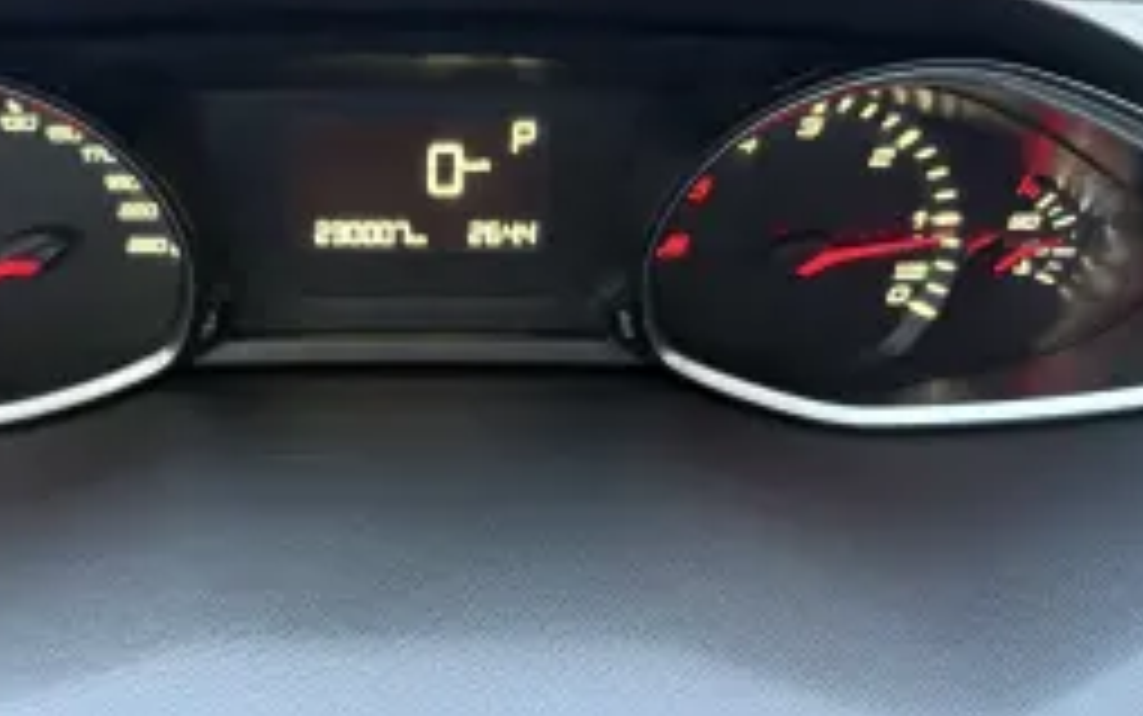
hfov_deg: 49.7
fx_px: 1215
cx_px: 410
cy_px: 459
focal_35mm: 39
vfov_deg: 32.6
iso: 500
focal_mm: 5.96
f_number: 1.6
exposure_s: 1/47
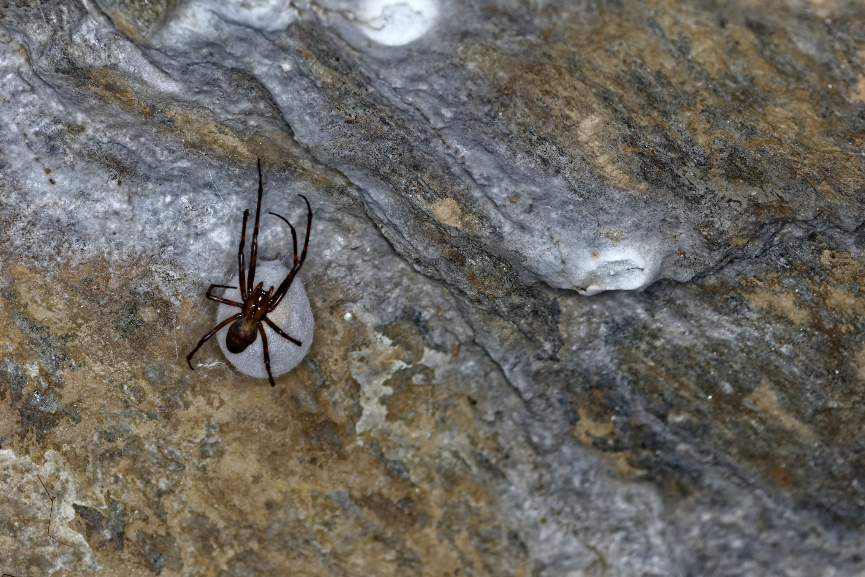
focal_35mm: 157
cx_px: 432
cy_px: 288
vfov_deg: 8.7
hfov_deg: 13.1
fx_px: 3772
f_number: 5
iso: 800
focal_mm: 105
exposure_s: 1/125
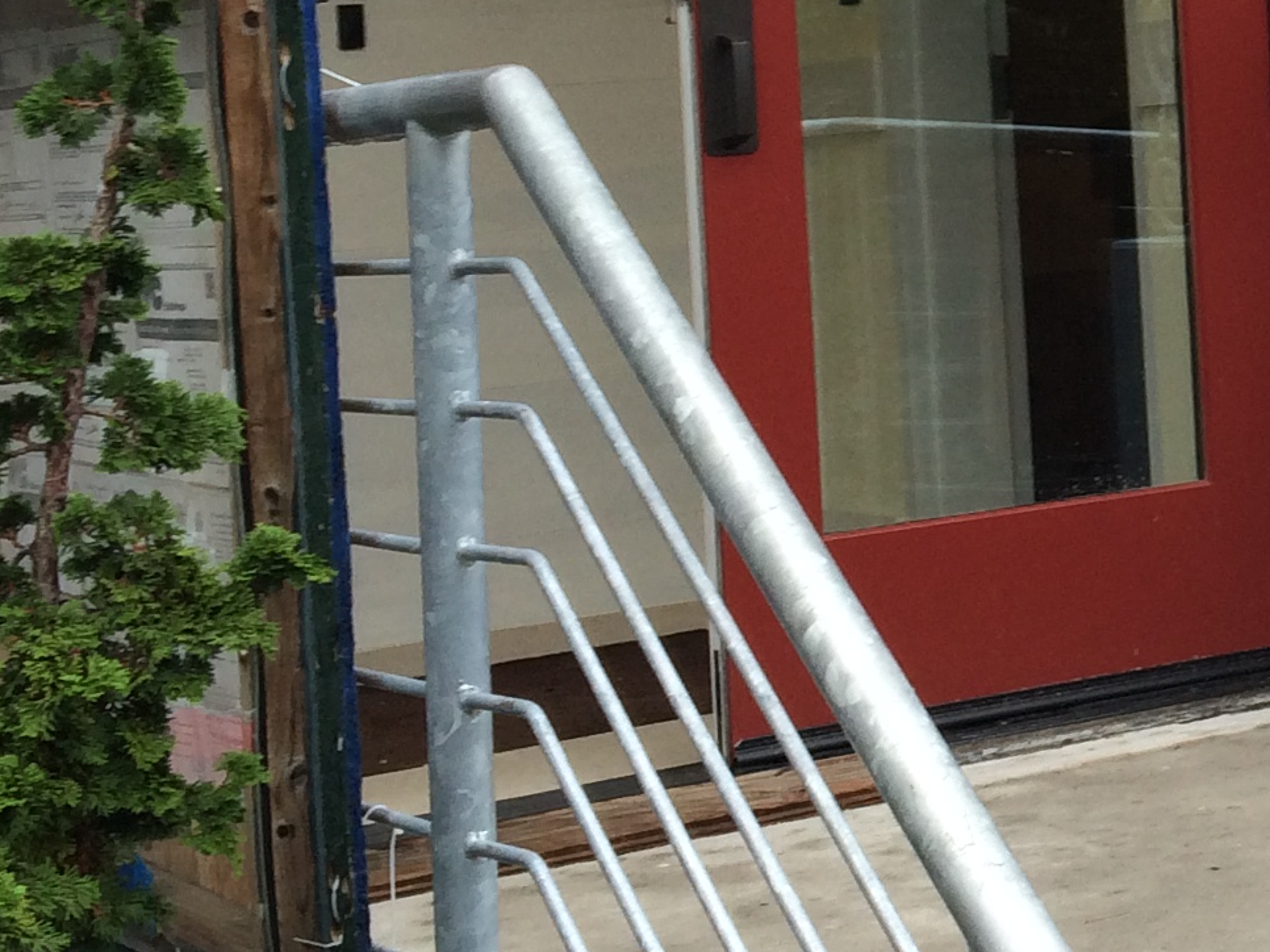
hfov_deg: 18.2
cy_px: -26
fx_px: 3595
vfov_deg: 14.8
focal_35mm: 98
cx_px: 1814
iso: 32
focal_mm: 4.15
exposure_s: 1/187
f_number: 2.2
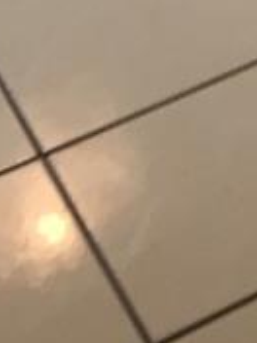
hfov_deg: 6.7
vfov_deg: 8.0
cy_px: -801
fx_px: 1960
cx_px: 792
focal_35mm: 198
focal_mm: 4.15
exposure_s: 1/40
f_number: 2.2
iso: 32
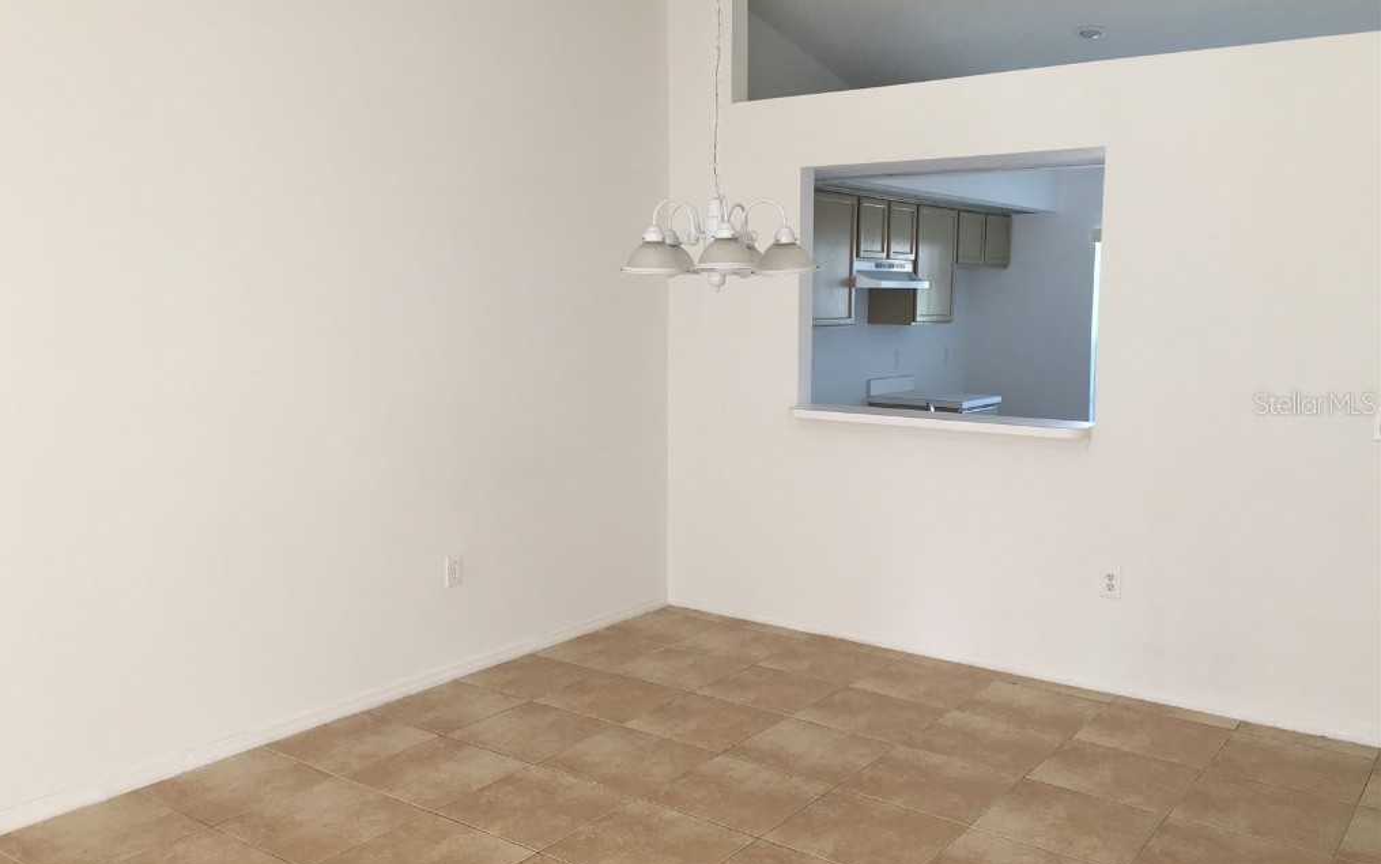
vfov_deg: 40.6
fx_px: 1167
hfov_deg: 61.2
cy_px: 403
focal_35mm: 31
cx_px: 686
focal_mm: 4.15
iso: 32
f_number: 2.2
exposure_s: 1/30
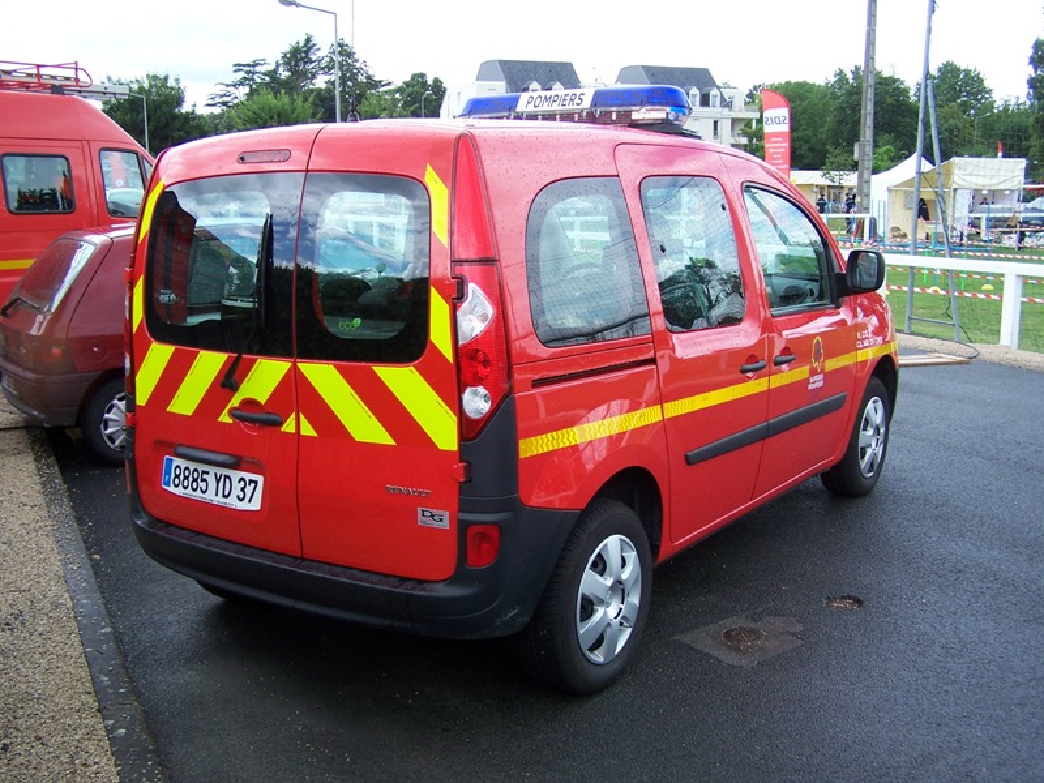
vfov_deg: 37.7
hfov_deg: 49.0
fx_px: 1146
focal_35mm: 38
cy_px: 392
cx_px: 522
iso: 80
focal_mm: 6.3
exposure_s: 1/350
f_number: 2.8
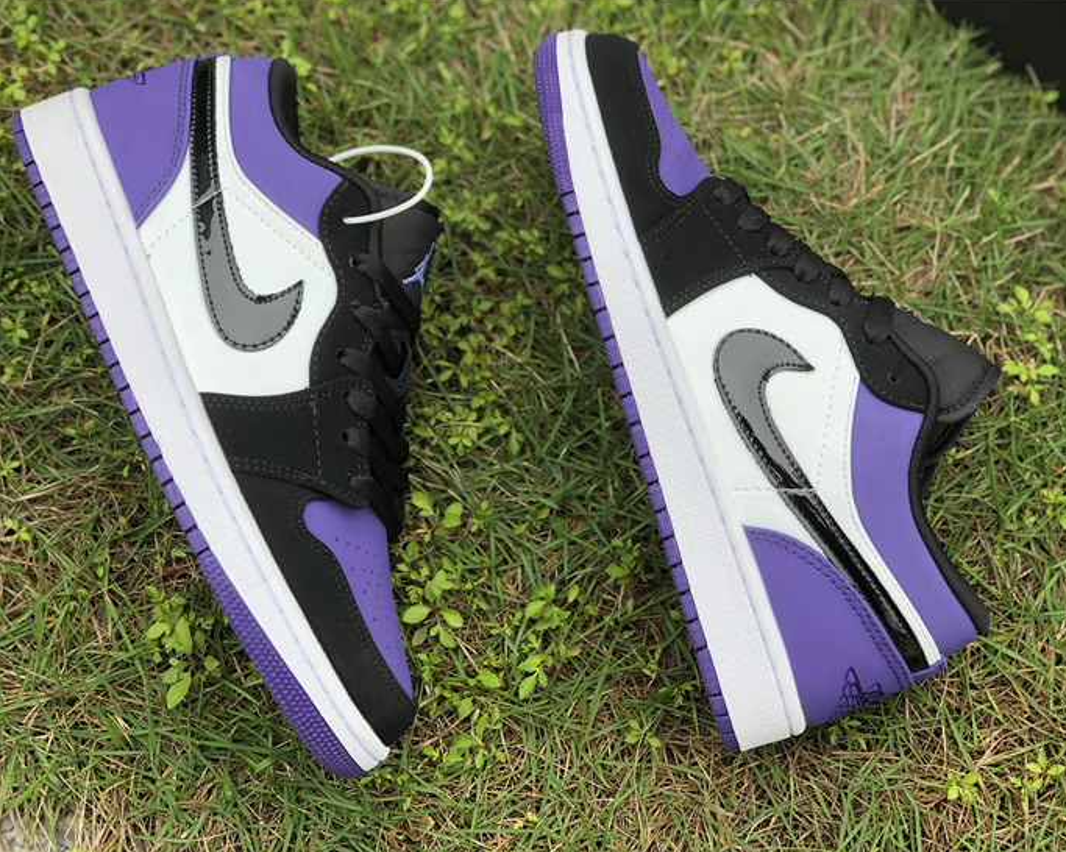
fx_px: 1735
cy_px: 425
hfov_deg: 34.2
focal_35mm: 55
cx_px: 551
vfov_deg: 27.6
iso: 16
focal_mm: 6
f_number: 2.4
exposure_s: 1/129
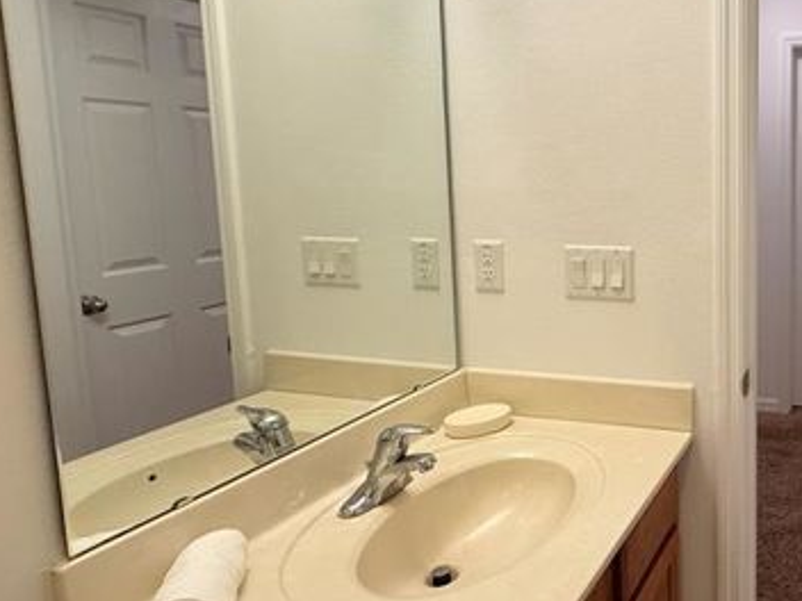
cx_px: 717
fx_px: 649
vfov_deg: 49.4
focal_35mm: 28
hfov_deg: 55.3
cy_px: 241
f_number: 2.2
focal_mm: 2.22
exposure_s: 1/60
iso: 200
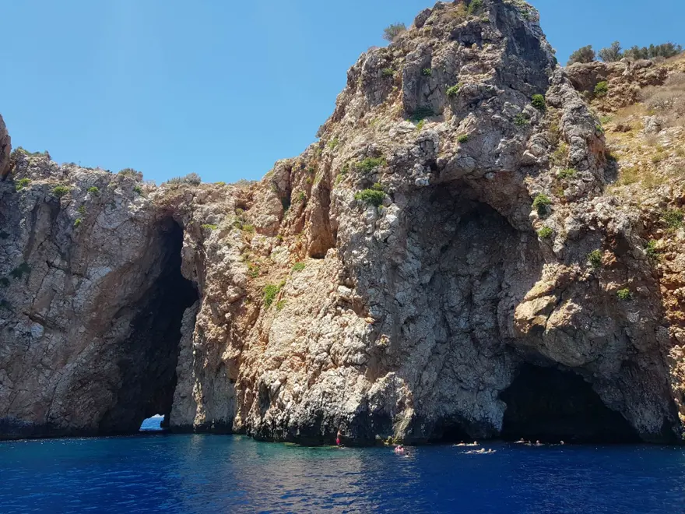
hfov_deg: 67.3
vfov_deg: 53.1
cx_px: 342
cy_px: 257
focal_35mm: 26
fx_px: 515
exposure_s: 1/1200
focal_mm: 4.2
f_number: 1.7
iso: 40
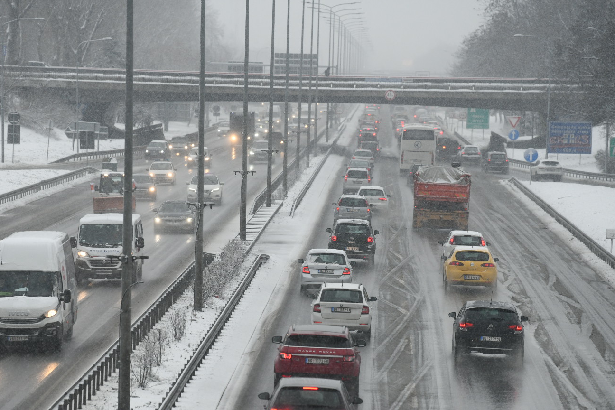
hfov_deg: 8.2
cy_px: 252
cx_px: 269
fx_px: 4270
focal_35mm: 250
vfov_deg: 5.5
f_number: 4
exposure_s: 1/1600
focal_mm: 200
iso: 800
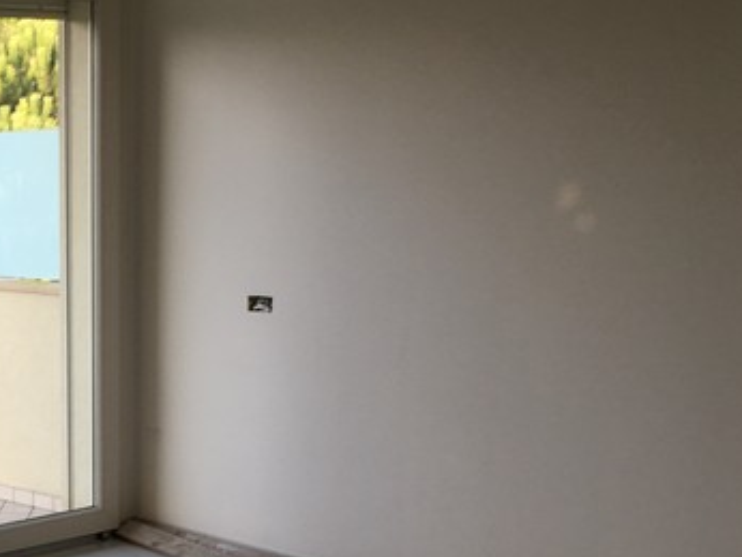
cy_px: 501
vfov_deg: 21.5
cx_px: -54
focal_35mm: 67
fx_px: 1437
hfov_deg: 26.8
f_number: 2.2
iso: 25
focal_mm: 4.15
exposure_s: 1/100
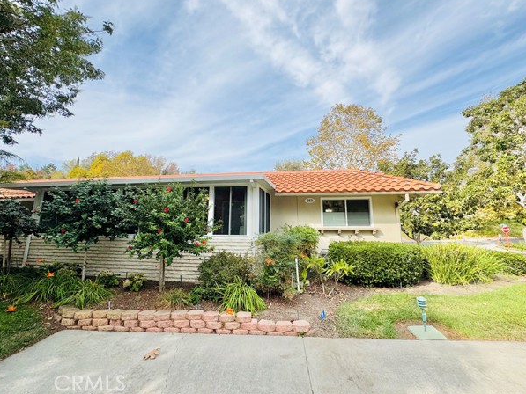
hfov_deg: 98.1
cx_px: 273
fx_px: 228
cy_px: 185
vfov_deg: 81.7
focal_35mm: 15
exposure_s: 1/1832
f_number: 2.2
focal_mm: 2.22
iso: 50
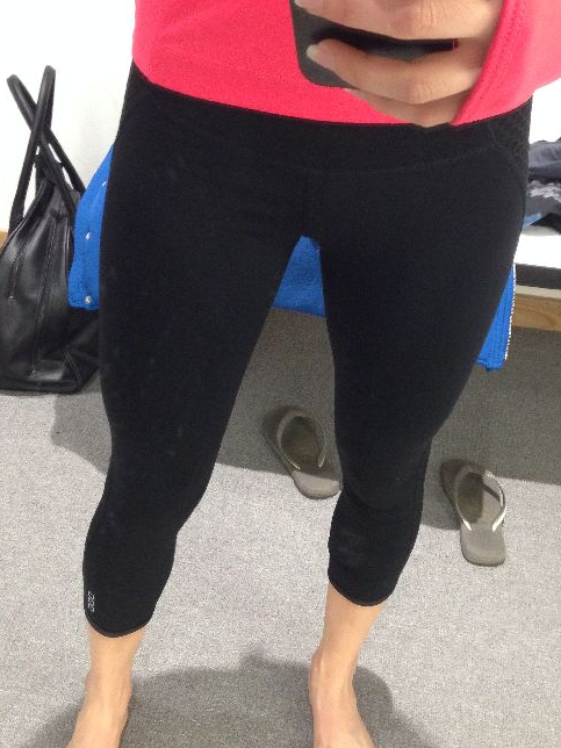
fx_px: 886
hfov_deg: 35.1
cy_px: 333
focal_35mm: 41
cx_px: 308
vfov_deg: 45.7
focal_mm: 4.12
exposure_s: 1/20
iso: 320
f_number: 2.4
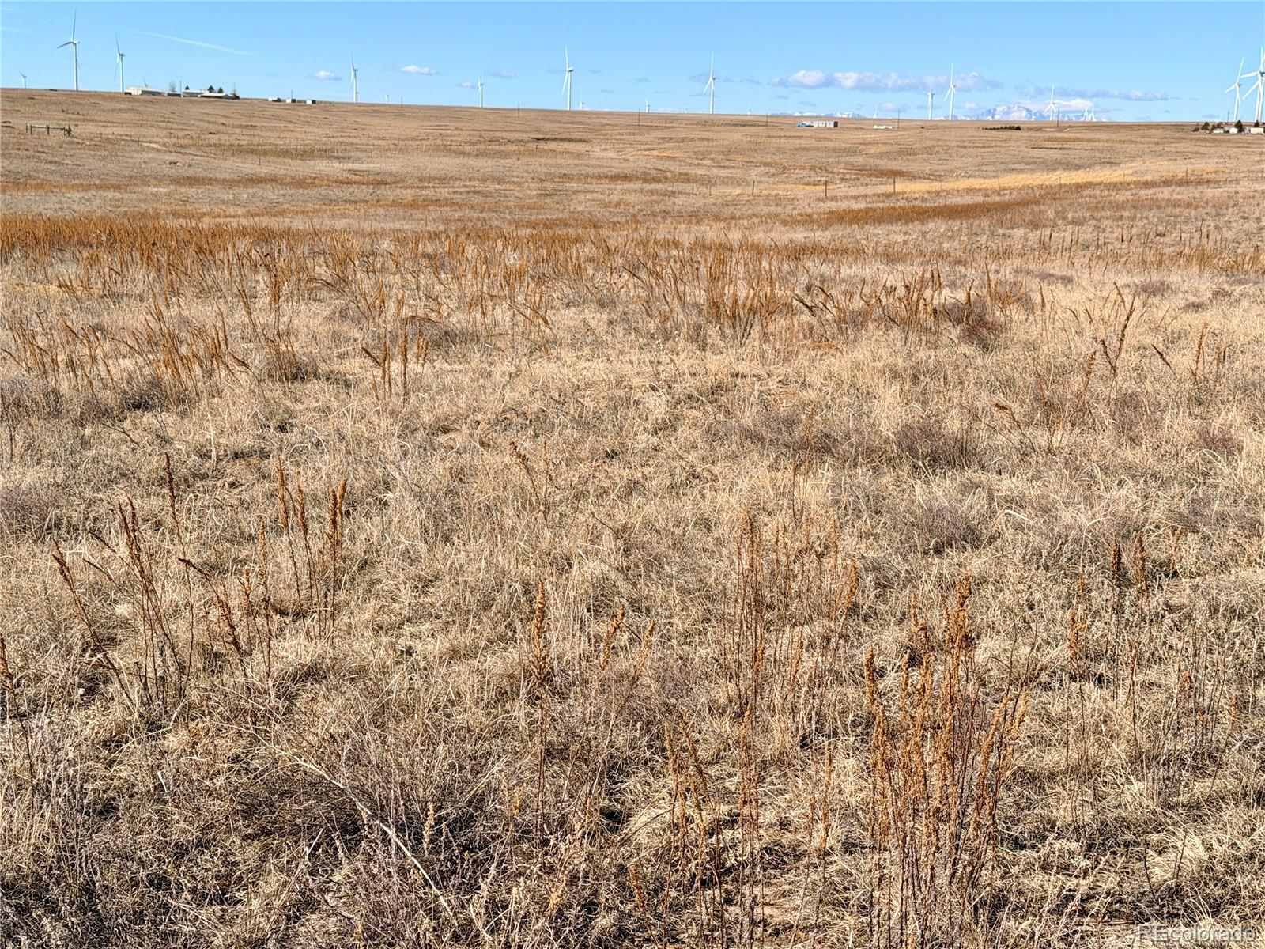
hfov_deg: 39.7
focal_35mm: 48
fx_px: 1754
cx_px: 632
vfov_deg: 30.3
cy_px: 474
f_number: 1.78
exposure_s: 1/5587
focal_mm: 6.76
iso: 64
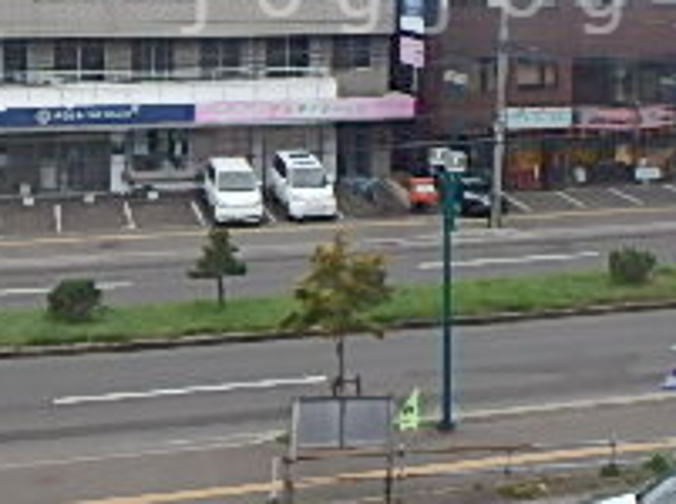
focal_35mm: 67
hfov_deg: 28.9
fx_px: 1306
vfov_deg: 21.1
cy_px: -7
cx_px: 410
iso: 125
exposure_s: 1/250
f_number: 3.5
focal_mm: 3.7
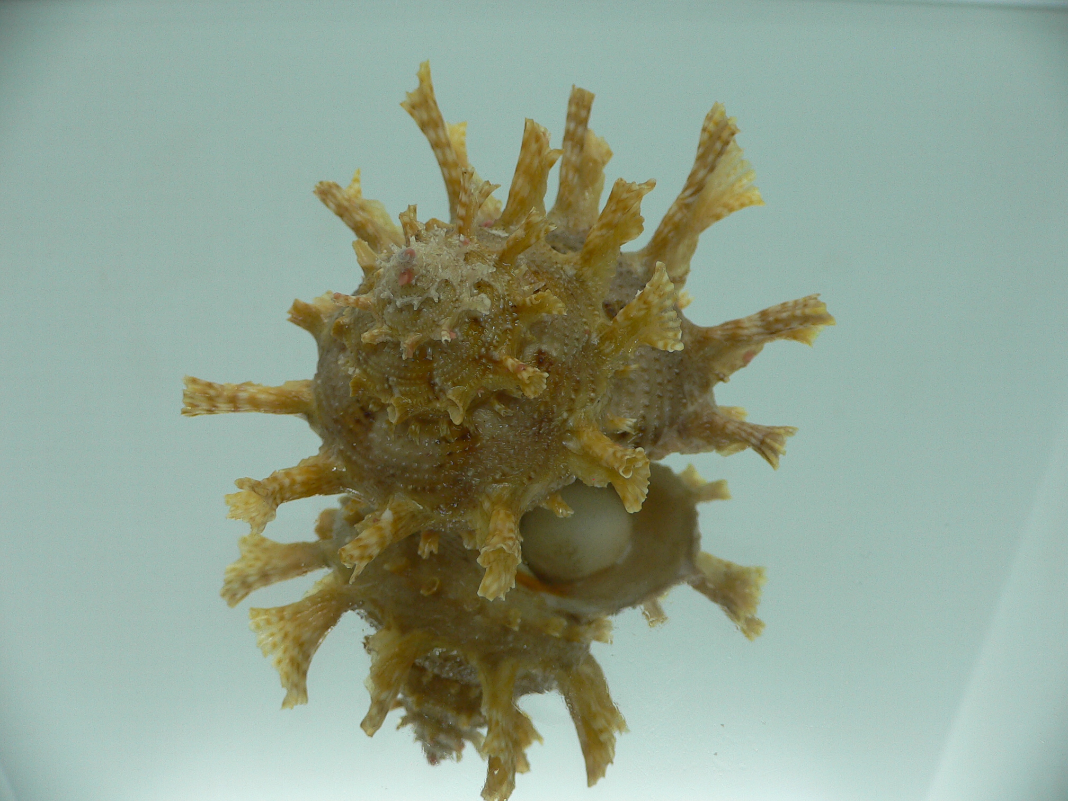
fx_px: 1080
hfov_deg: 52.6
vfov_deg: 40.7
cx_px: 534
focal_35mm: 35
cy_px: 400
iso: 80
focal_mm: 4.6
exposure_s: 1/60
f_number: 2.8
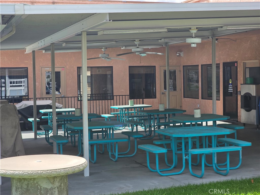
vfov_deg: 21.3
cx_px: 130
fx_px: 518
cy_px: 98
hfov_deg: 28.2
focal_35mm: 69
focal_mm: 7.9
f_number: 2.4
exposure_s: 1/1157
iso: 50
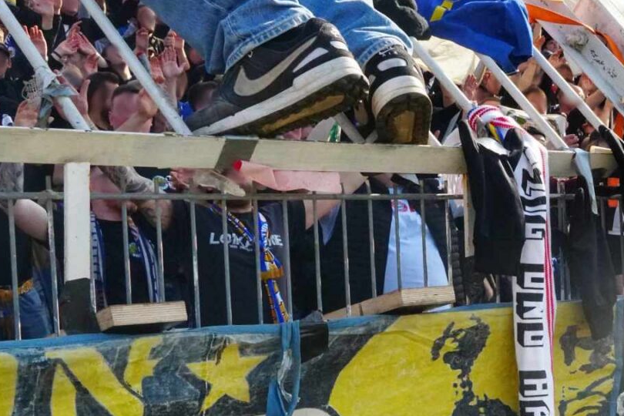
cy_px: 323
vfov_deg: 16.4
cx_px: 595
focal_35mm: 83
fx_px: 1439
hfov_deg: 23.6
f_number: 18
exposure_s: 1/1600
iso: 5000
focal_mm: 28
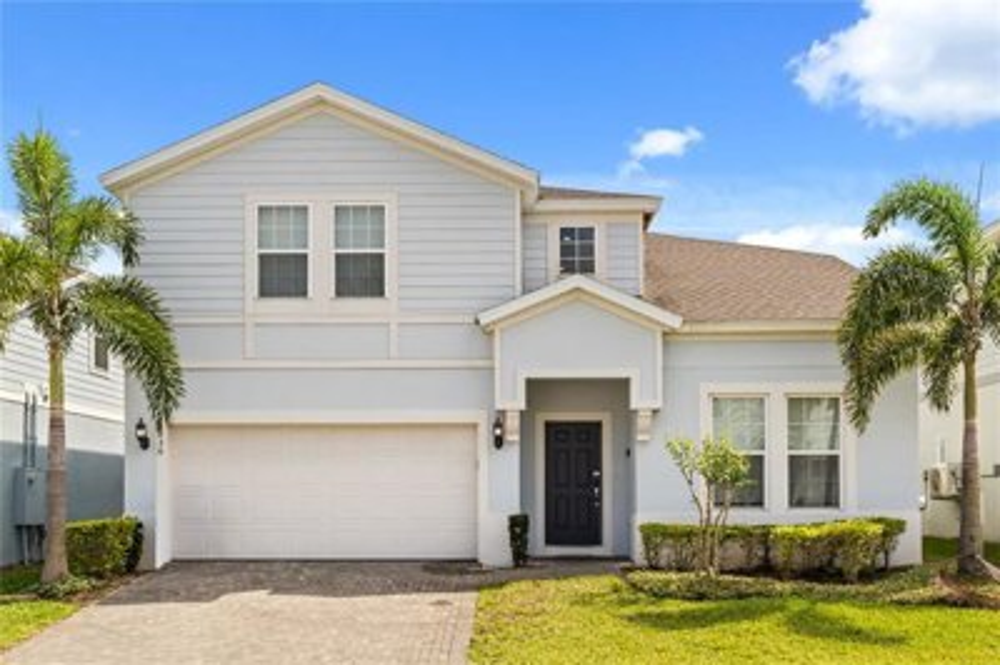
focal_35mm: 35
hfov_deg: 54.5
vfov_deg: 37.8
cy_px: 332
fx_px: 971
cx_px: 500
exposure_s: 1/3200
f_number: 7.1
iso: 1000
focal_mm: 35
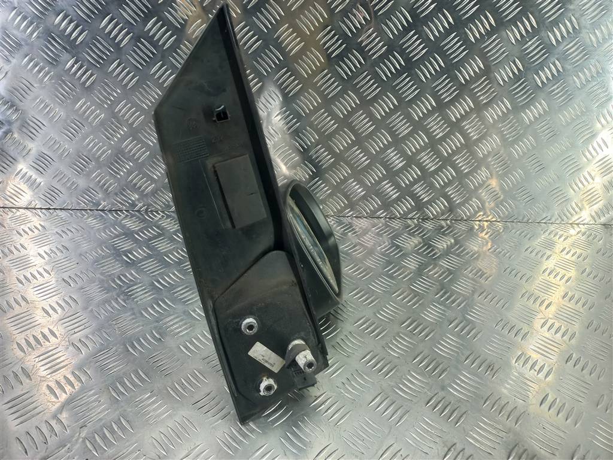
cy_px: 230
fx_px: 443
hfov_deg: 69.4
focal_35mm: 25
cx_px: 306
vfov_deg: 54.9
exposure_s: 1/50
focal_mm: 4.6
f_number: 1.8
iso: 64
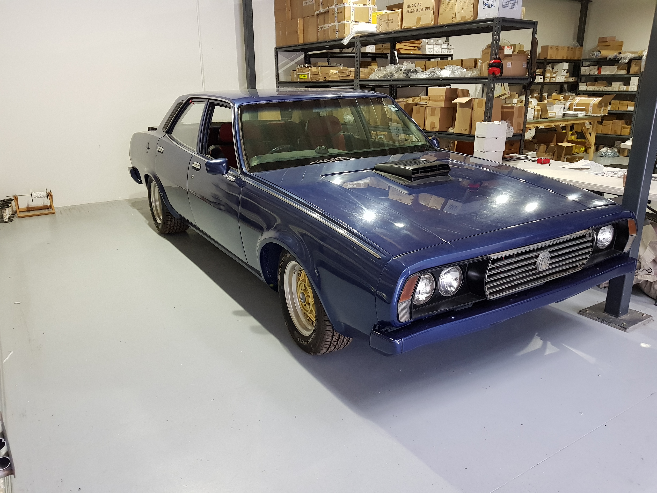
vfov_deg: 53.1
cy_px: 246
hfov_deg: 67.3
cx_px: 328
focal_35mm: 26
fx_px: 493
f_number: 1.7
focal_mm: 4.2
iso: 250
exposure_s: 1/25
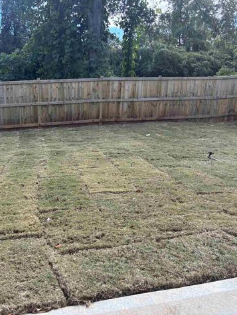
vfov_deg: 52.6
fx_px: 319
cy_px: 157
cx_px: 82
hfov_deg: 40.3
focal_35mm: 35
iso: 50
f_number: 1.6
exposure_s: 1/481
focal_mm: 5.96
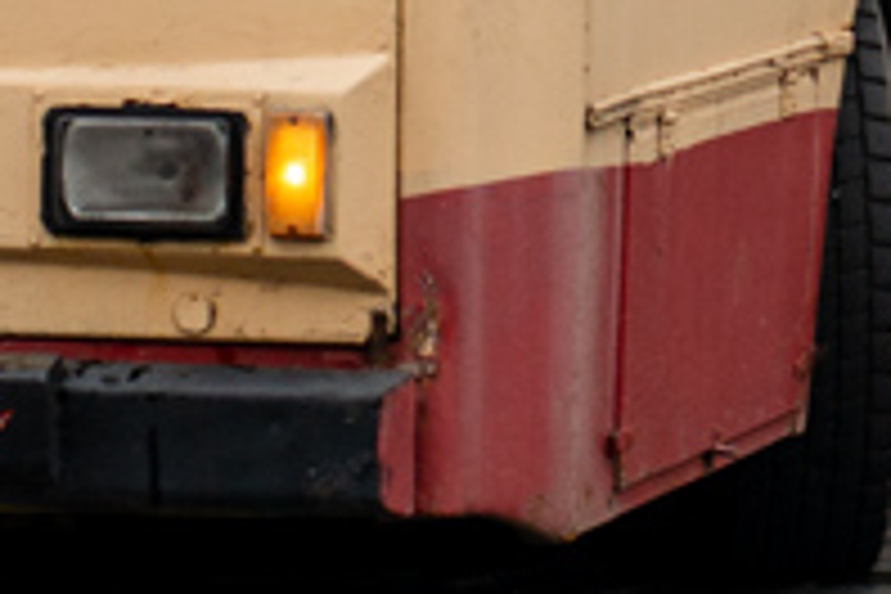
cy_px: -691
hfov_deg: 6.8
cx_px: 446
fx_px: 7499
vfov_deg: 4.5
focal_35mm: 303
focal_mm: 50
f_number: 4.5
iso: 400
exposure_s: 1/400
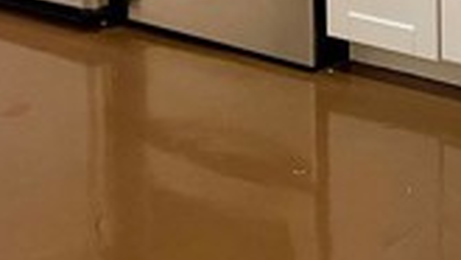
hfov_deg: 18.8
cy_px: -358
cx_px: 489
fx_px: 1345
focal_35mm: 110
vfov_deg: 9.8
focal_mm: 5.1
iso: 200
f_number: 1.6
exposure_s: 1/60
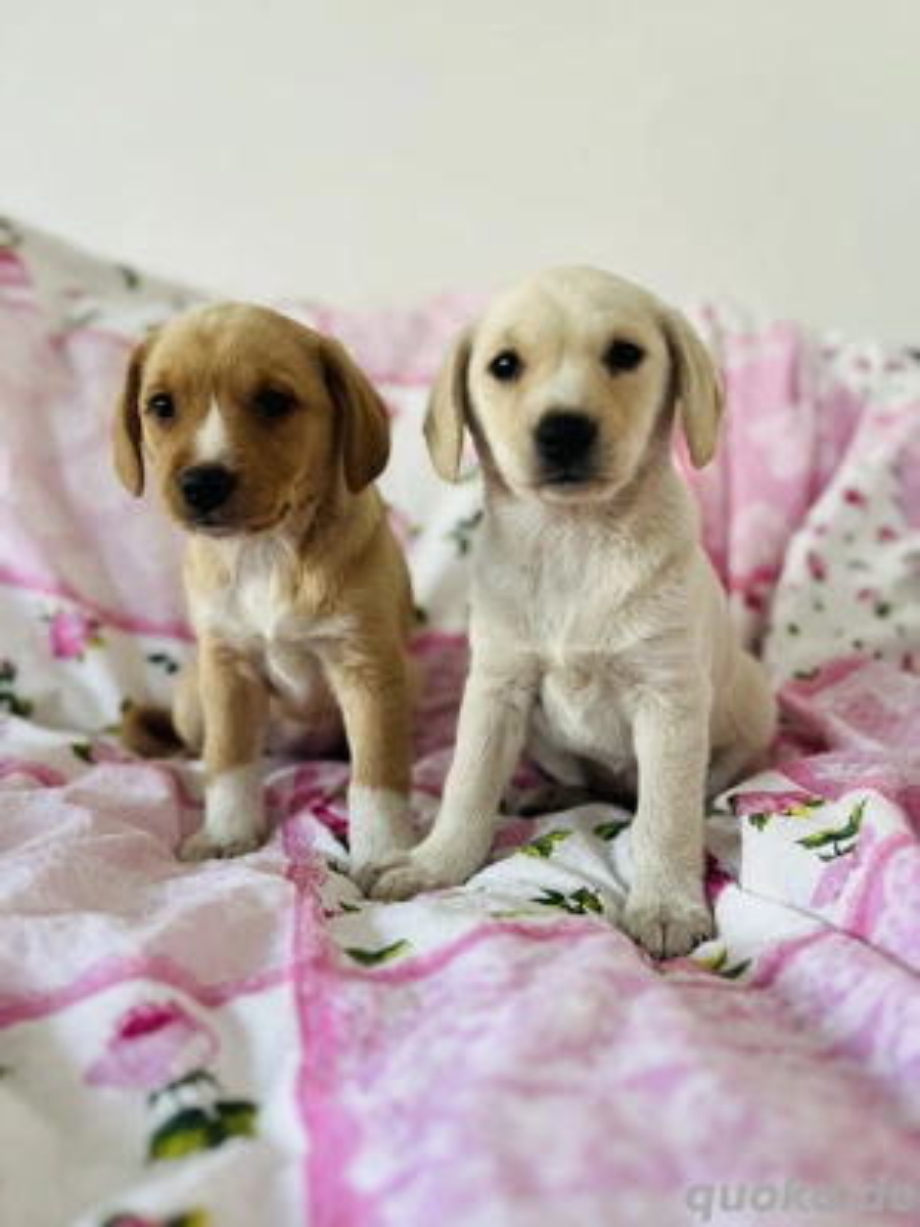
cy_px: 614
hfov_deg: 53.1
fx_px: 921
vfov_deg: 67.3
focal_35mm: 26
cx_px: 460
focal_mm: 5.1
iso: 125
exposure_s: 1/60
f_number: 1.6
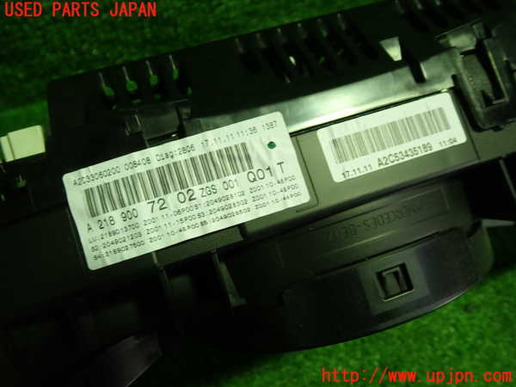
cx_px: 258
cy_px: 194
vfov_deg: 46.8
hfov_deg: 60.0
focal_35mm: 30
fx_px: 447
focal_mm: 5.4
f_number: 2.3
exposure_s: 1/60
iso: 200
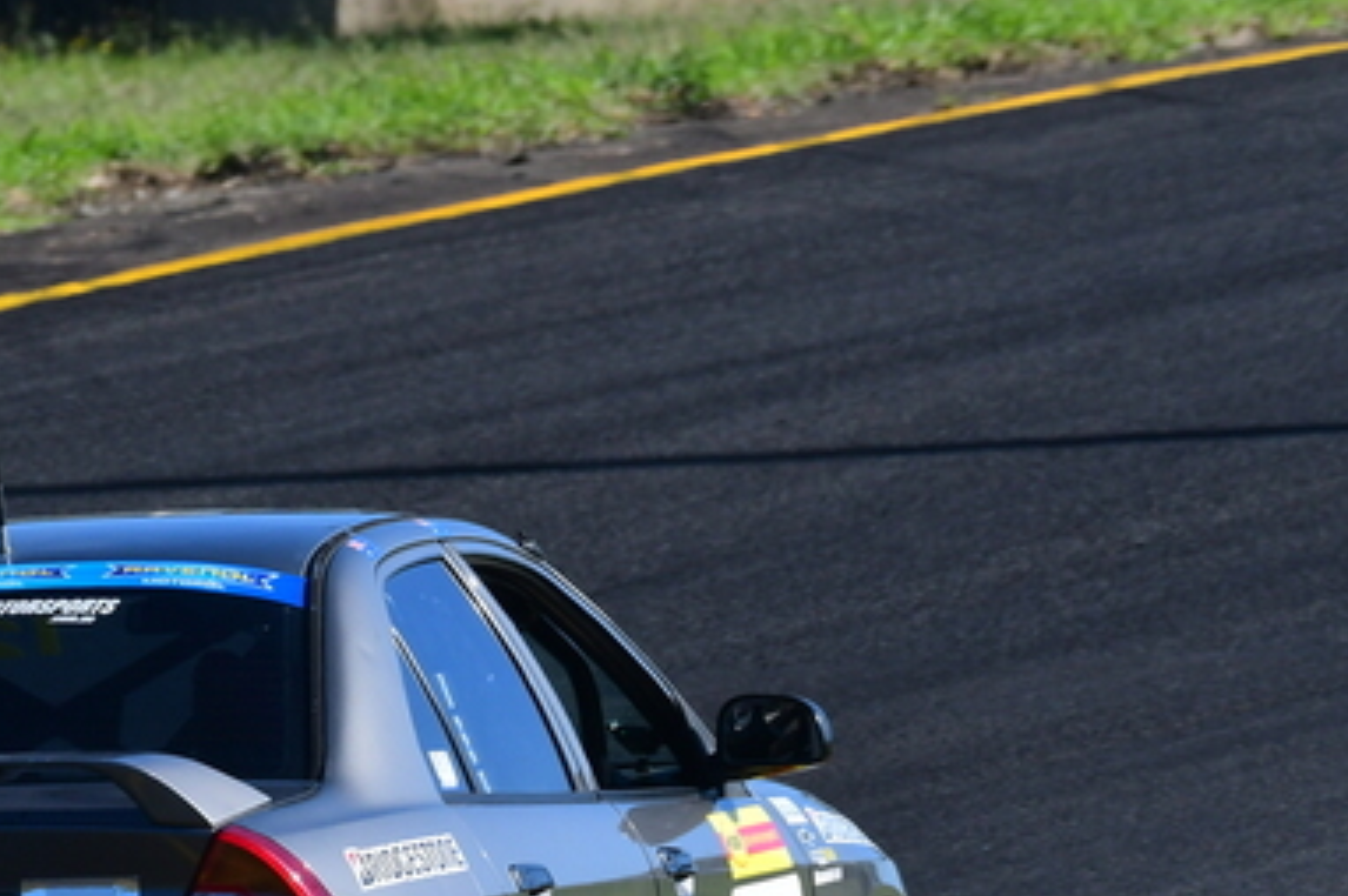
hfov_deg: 1.8
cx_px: 508
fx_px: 42350
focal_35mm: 1132
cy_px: 912
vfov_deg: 1.2
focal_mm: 360
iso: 500
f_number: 11
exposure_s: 1/640
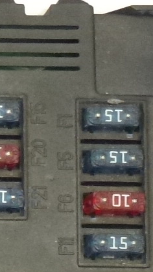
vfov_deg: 7.0
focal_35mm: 303
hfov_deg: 3.9
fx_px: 2187
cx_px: -309
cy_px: 398
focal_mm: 10.1
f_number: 4.4
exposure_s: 1/60
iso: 400
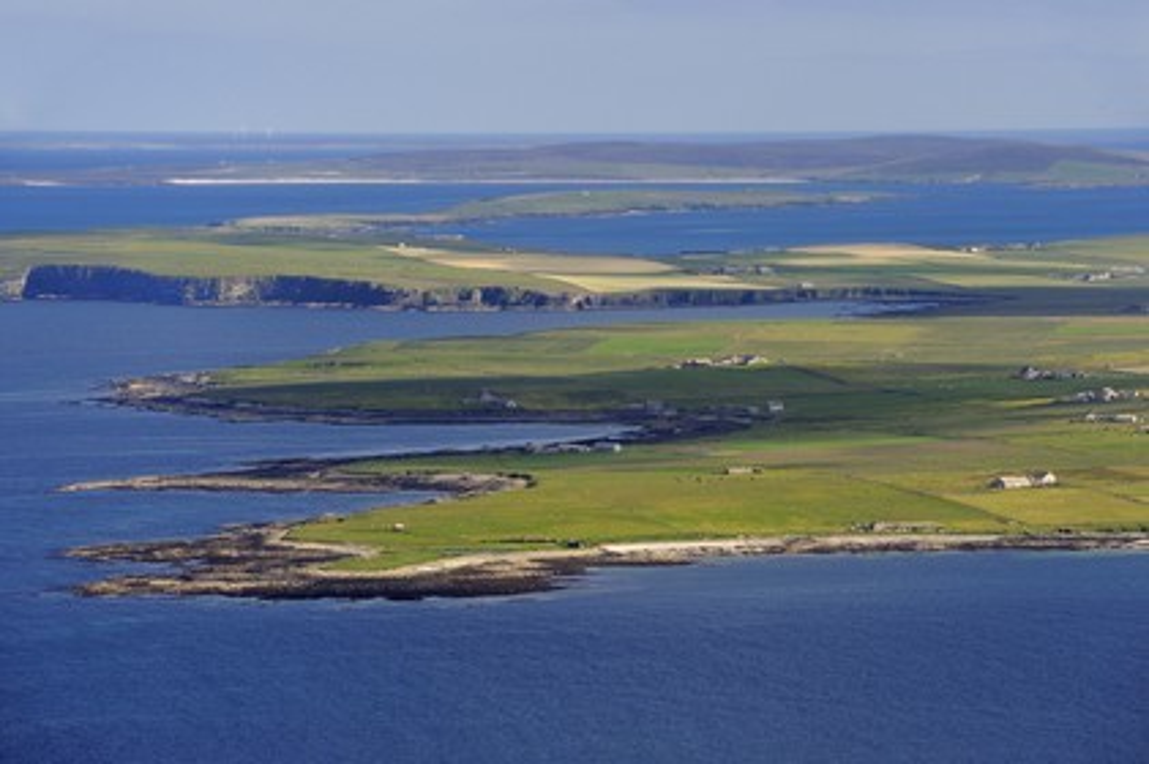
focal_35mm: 200
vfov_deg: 6.9
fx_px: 6378
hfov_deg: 10.3
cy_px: 382
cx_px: 574
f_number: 9
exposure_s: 1/800
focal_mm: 200
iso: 400
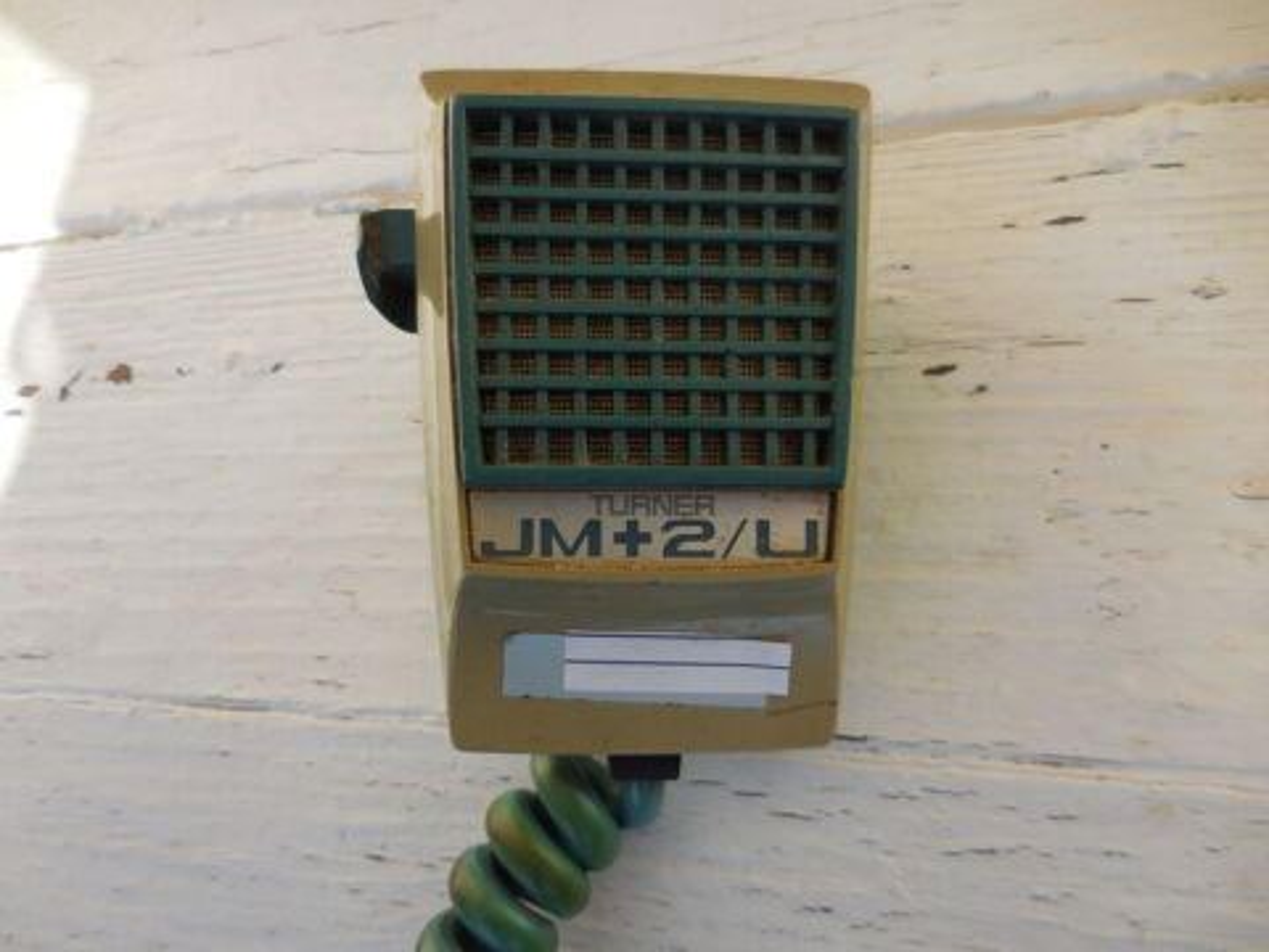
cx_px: 634
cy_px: 476
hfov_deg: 69.4
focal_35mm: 25
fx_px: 916
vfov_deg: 54.9
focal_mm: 4.5
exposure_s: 1/1000
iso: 125
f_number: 3.3
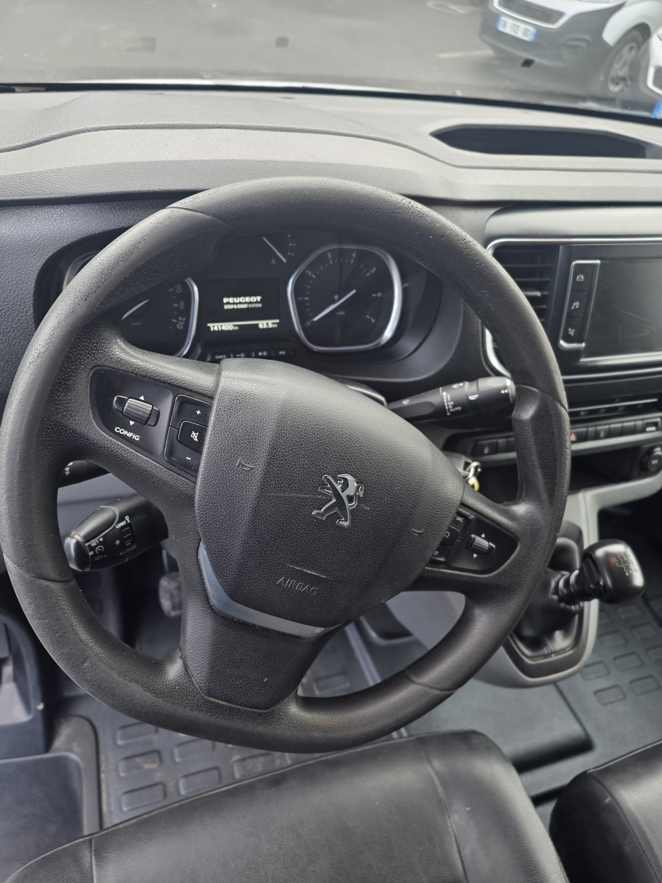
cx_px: 331
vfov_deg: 73.9
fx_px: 586
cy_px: 442
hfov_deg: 58.9
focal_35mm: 23
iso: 100
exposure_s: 1/100
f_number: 1.7
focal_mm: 6.25
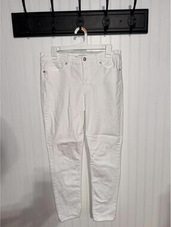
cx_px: 86
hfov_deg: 56.9
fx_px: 158
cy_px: 114
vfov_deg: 71.5
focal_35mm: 24
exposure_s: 1/120
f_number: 1.78
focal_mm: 6.76
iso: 50
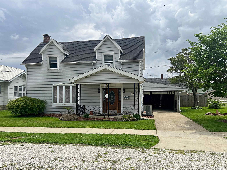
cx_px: 111
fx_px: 184
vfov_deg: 49.7
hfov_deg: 63.4
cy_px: 91
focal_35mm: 28
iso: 50
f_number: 1.5
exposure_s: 1/6211
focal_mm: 5.7
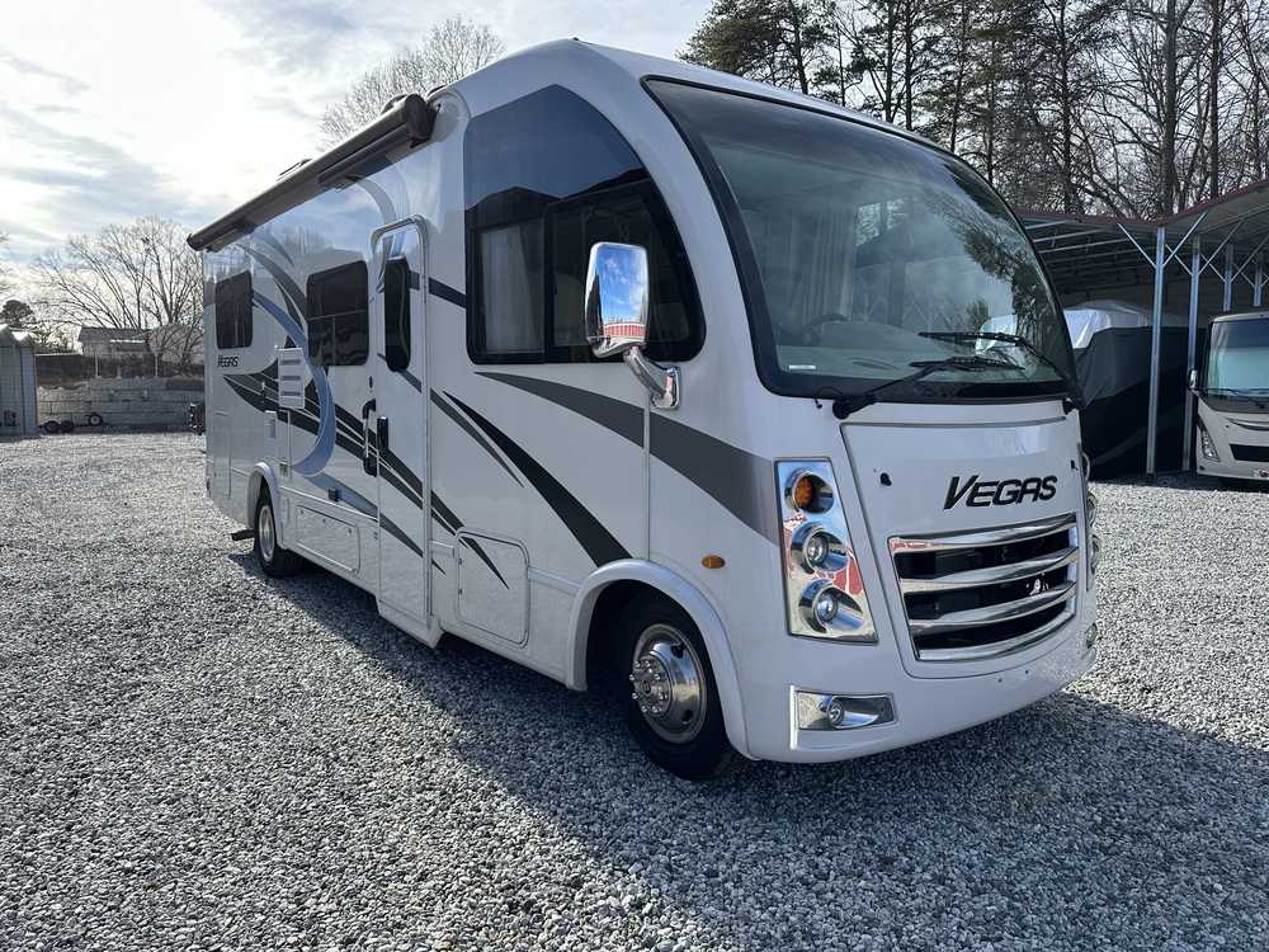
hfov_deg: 71.6
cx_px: 634
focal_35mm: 24
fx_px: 880
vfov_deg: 56.8
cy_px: 476
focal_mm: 6.86
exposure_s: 1/2252
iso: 80
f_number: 1.78
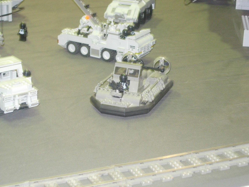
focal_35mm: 113
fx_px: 813
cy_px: 94
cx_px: 124
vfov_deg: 13.1
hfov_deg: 17.4
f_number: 4.9
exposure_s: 1/2.3
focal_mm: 23.4
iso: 163
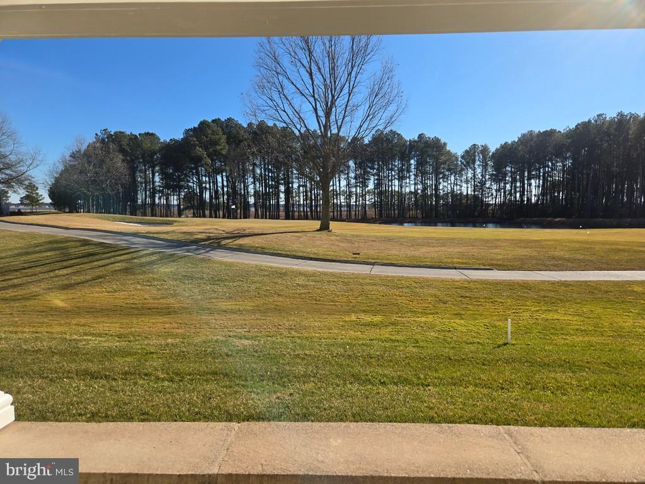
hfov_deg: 73.9
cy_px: 242
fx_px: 429
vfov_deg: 58.9
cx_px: 322
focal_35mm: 23
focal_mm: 5.4
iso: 25
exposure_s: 1/2060
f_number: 1.8
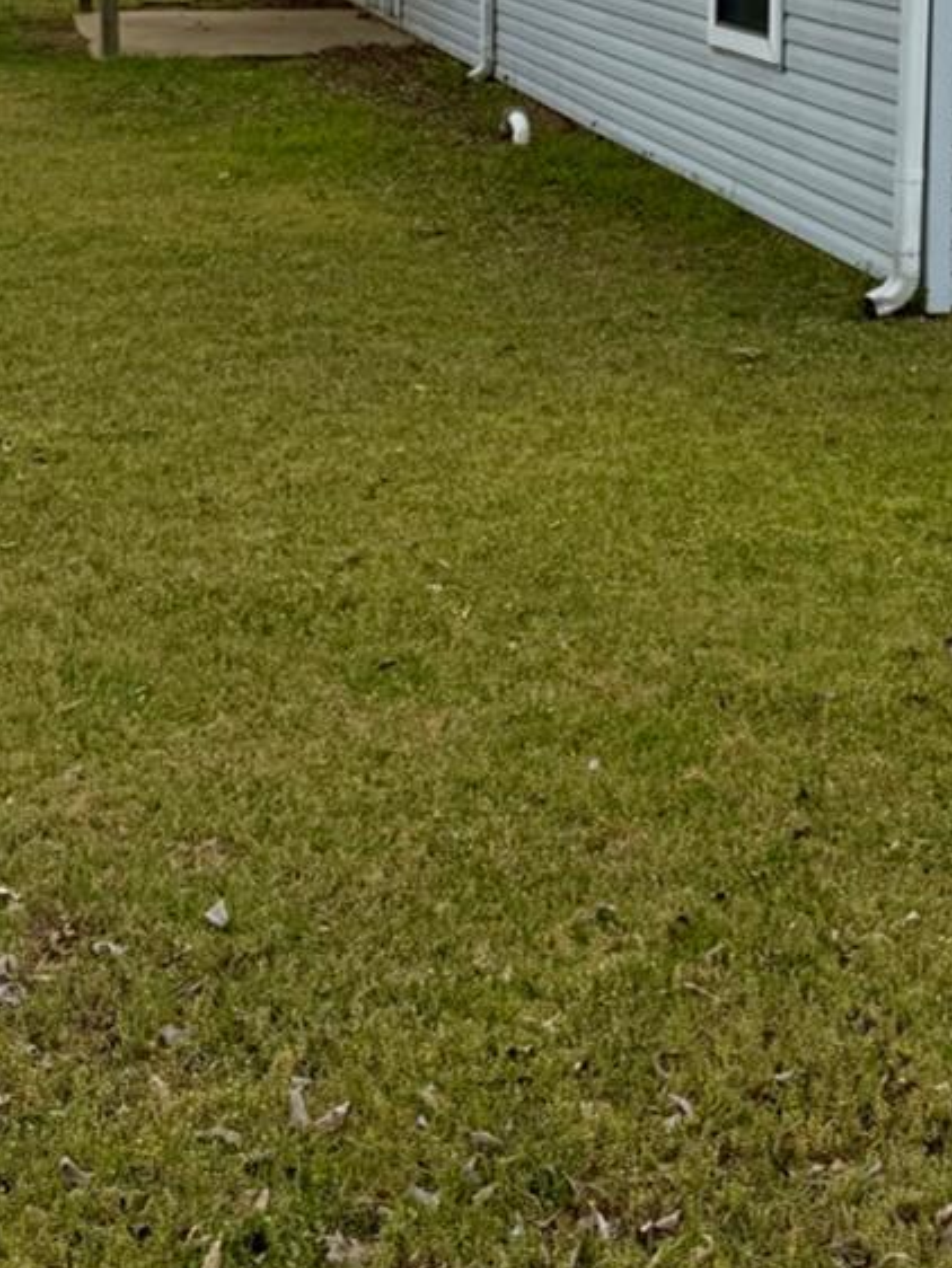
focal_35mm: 64
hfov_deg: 22.5
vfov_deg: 28.6
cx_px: 818
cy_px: 28
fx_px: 2345
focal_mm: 6.76
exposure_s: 1/6711
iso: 80
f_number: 1.78
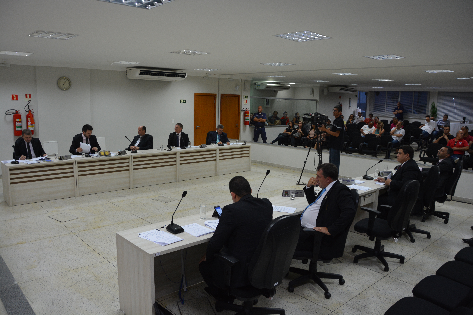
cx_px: 236
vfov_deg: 47.9
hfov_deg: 67.4
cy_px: 158
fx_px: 355
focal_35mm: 27
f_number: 4
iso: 640
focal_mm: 18
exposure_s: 1/60
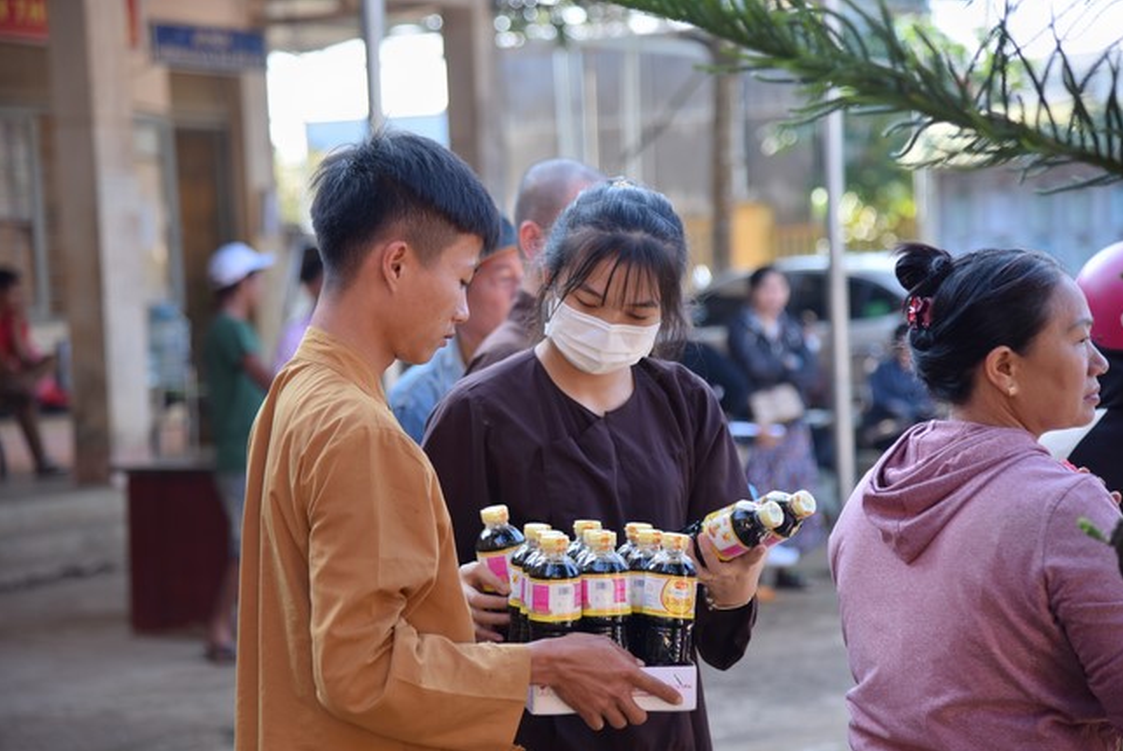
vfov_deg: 13.9
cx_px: 561
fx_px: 3091
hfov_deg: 20.6
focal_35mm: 99
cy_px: 377
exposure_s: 1/125
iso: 100
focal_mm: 98
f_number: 4.5
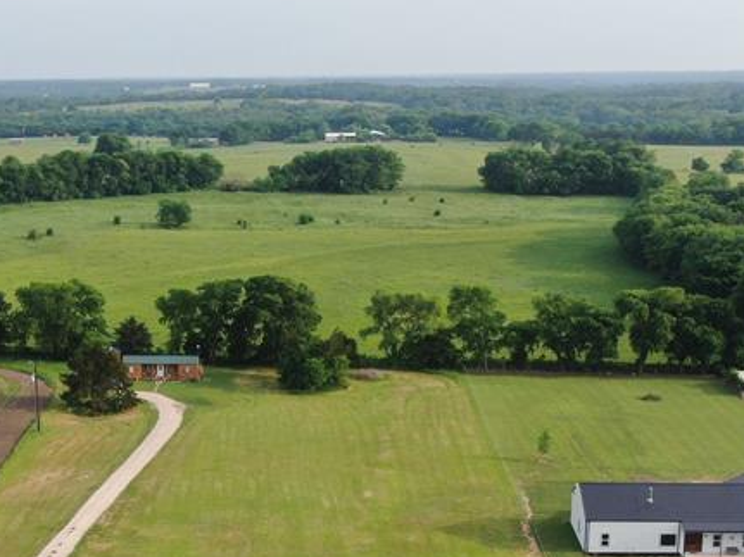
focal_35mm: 76
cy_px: 524
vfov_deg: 19.0
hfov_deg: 25.6
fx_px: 1633
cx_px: 268
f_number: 3.1
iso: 100
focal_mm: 5.45
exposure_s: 1/400
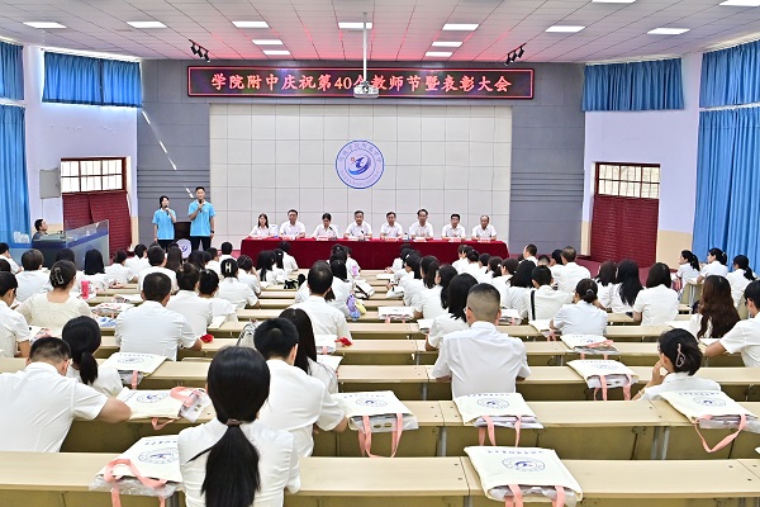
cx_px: 380
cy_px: 254
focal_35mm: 39
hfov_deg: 49.6
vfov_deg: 34.2
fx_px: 823
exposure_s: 1/80
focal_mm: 26
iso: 800
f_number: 6.3
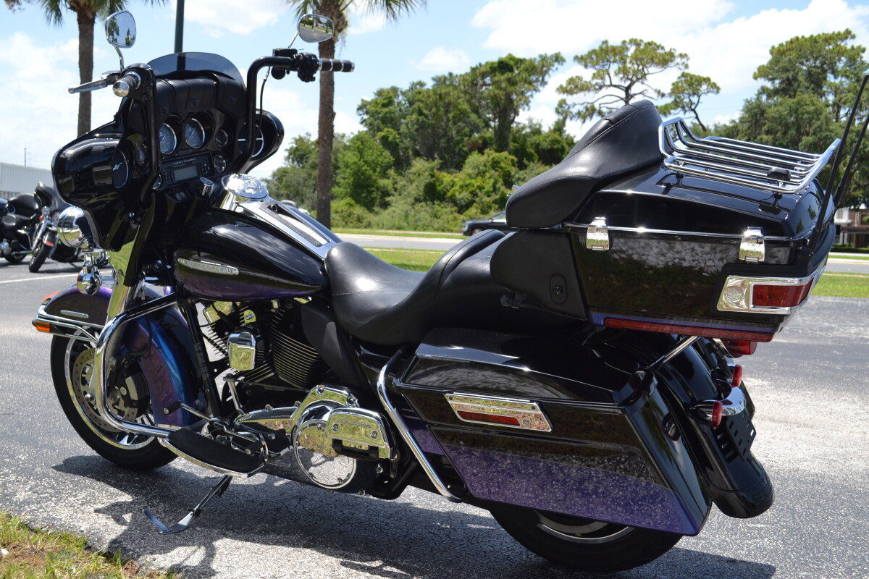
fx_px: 941
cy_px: 290
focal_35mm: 39
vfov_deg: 34.2
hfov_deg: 49.6
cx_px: 434
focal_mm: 26
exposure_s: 1/200
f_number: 7.1
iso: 100
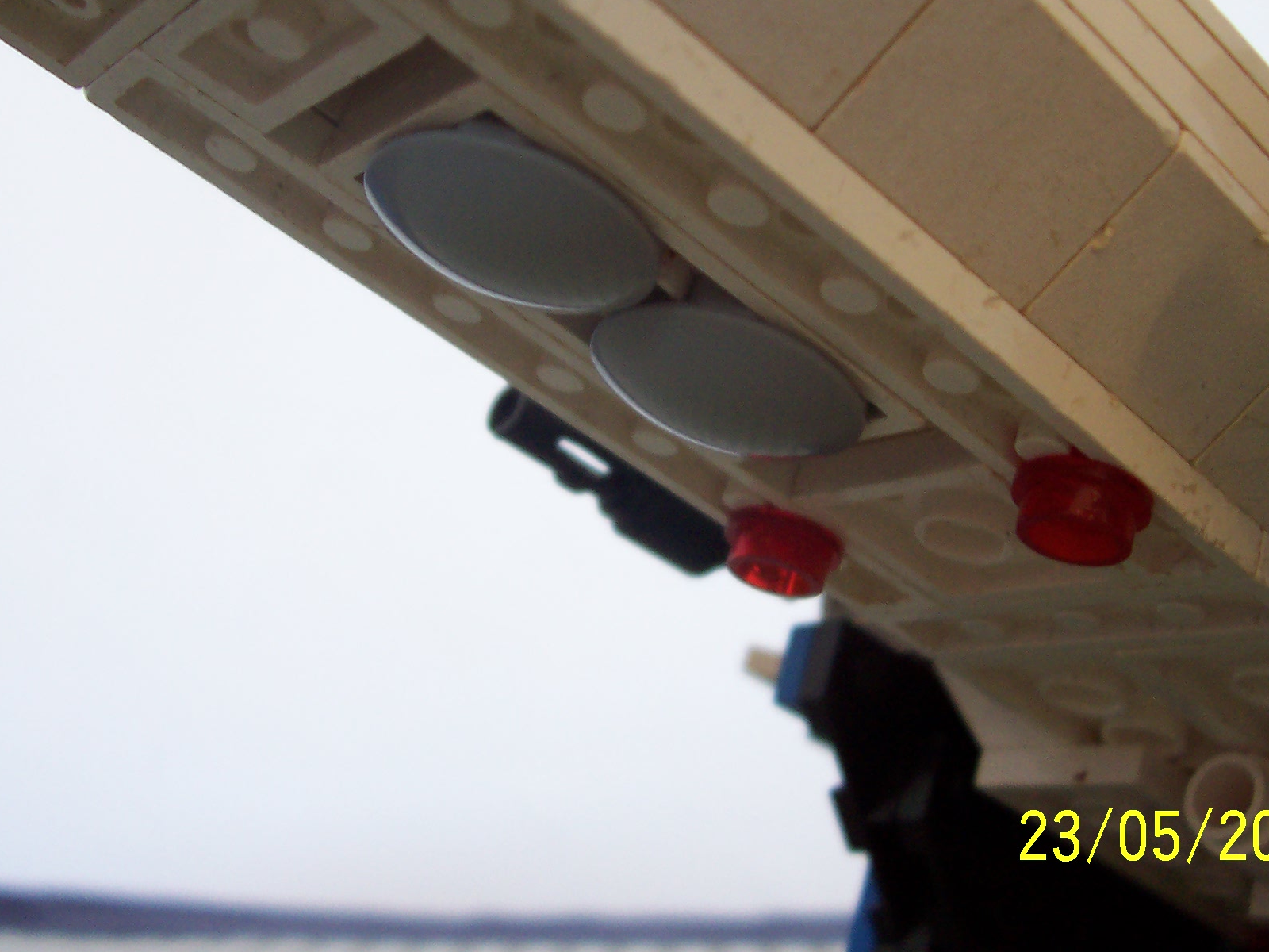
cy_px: 383
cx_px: 630
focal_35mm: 47
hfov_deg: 40.4
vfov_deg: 30.8
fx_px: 1723
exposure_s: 1/10
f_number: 2.8
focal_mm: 5.6
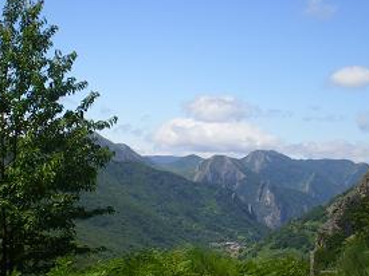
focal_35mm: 73
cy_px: 202
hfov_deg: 26.7
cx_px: 162
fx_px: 778
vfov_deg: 20.0
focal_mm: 6.3
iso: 64
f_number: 4.6
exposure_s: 1/400
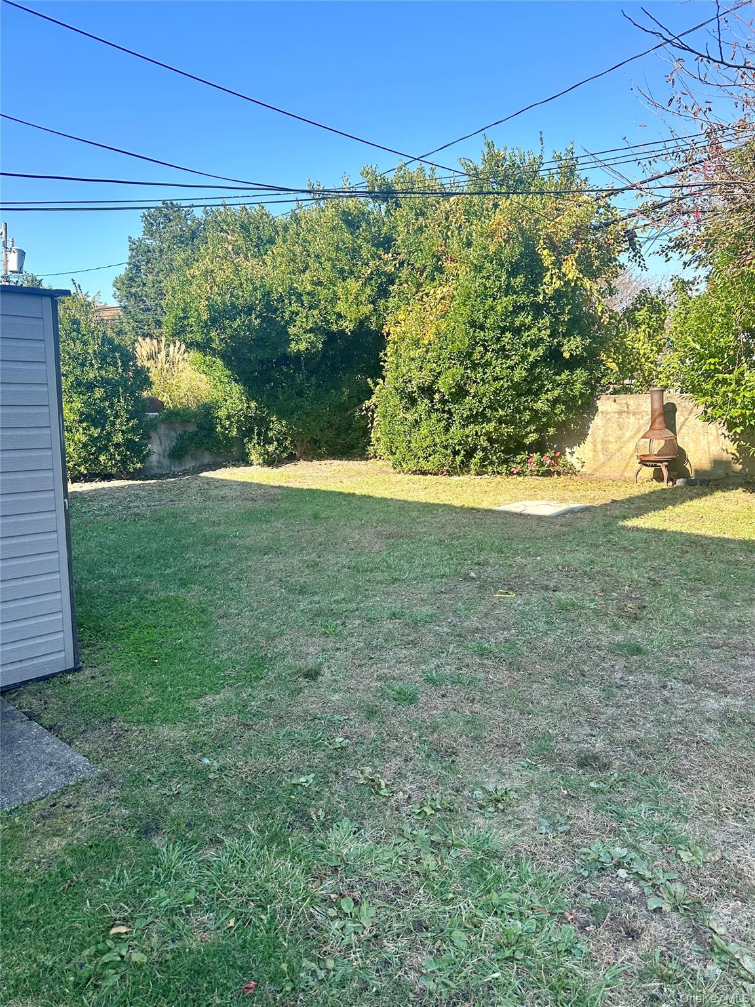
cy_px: 504
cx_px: 378
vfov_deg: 71.6
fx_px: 698
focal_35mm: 24
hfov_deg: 56.8
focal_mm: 6.86
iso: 80
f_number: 1.78
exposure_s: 1/1050
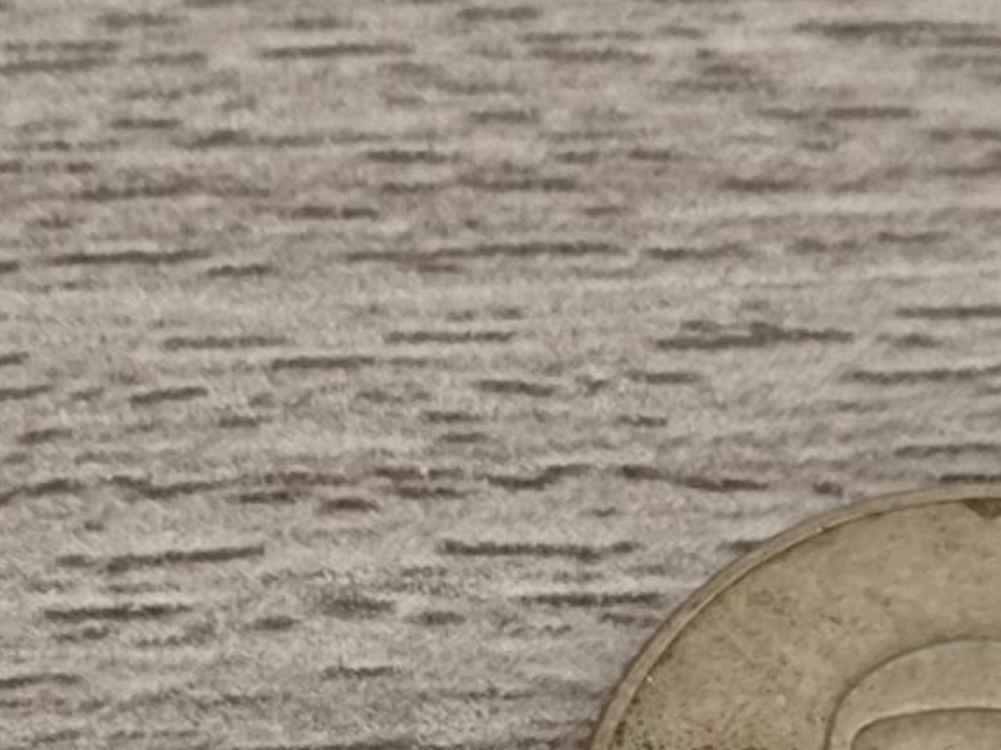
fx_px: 5290
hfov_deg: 10.7
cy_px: 855
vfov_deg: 8.0
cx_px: 985
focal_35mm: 183
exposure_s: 1/40.4
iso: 640
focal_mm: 8.7
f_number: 1.9
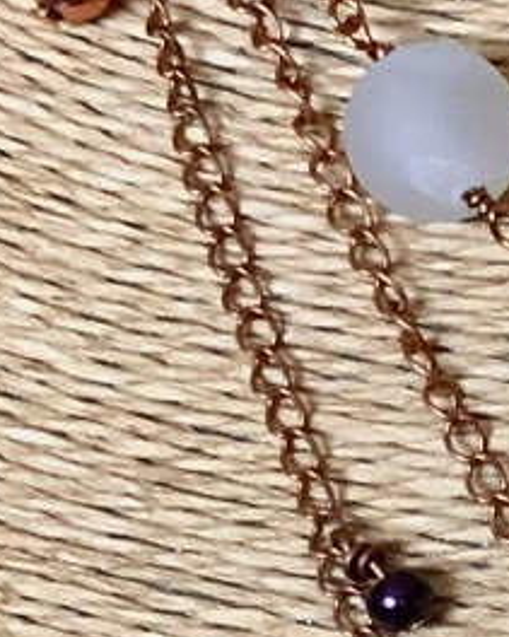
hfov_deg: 7.1
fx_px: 3994
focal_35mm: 212
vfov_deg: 9.0
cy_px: 808
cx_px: 989
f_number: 1.8
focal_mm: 3.99
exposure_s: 1/15
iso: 80
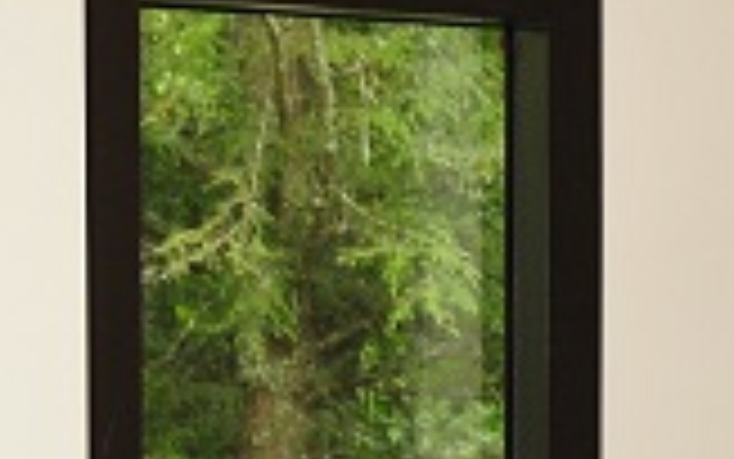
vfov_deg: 3.0
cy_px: 1161
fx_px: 8645
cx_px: 1756
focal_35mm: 432
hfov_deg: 4.7
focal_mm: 48
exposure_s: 1/25
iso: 400
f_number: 8
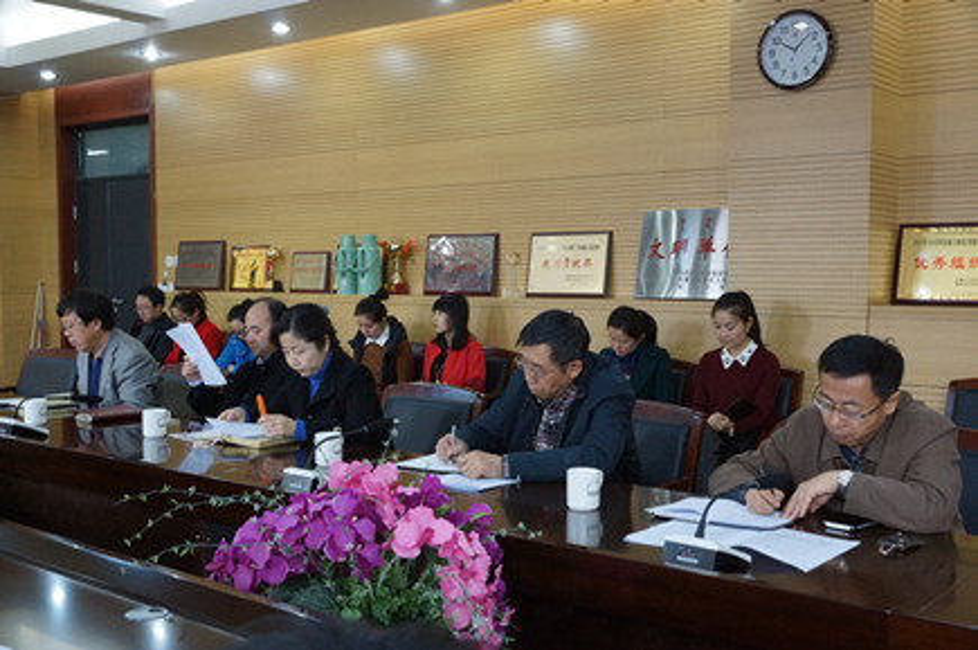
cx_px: 489
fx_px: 1058
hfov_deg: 49.6
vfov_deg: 34.1
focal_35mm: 39
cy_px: 325
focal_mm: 26
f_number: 8
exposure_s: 1/25
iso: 1600
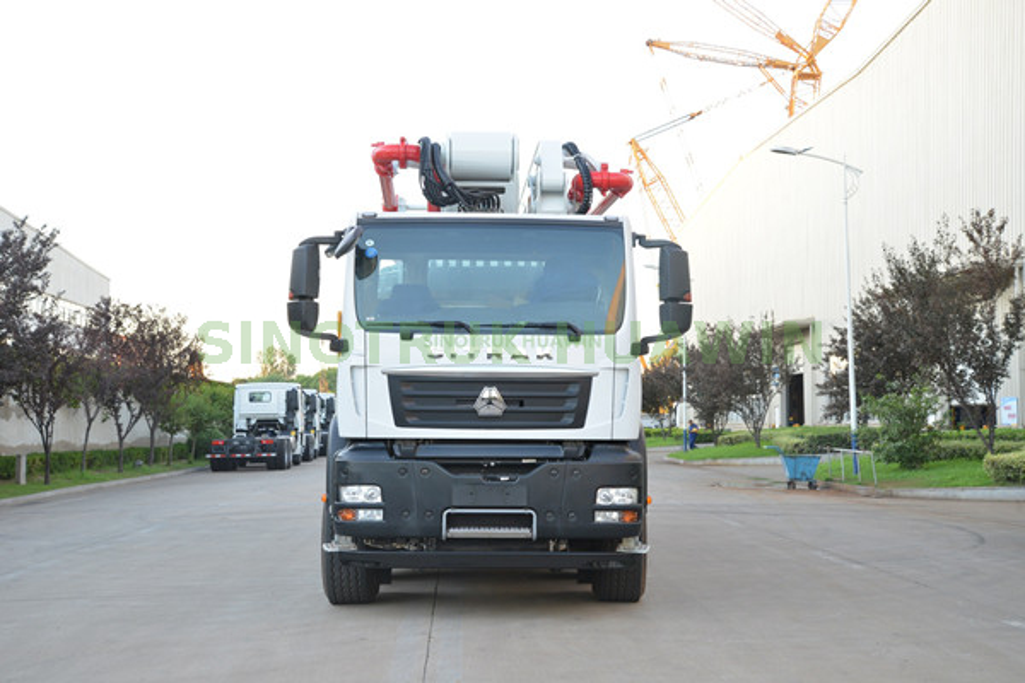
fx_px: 1480
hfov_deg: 38.2
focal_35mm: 52
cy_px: 342
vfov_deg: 26.0
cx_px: 512
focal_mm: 52
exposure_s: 1/40
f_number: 7.1
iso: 800
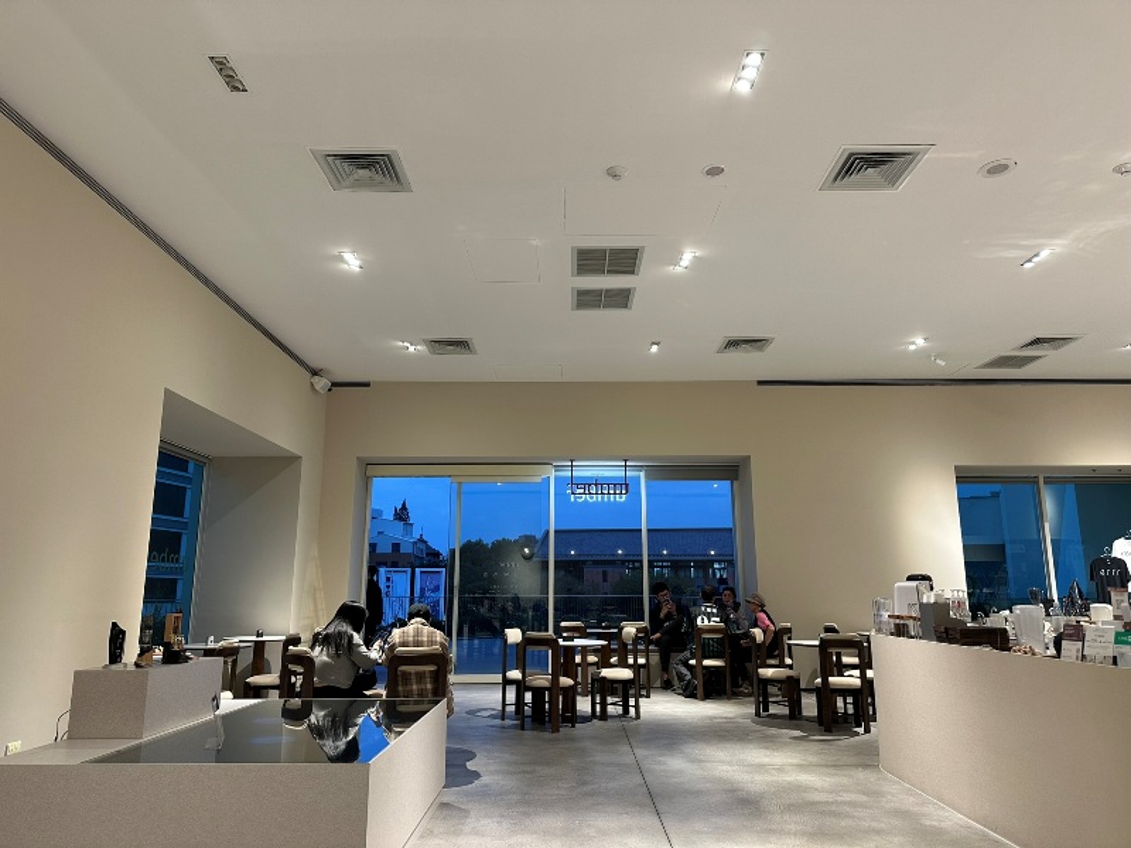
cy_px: 424
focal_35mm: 24
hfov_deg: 71.6
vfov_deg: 56.8
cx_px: 566
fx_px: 784
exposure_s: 1/60
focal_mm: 6.86
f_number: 1.78
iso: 125
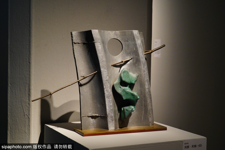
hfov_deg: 33.9
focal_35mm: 59
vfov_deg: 23.0
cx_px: 112
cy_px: 75
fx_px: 369
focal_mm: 59
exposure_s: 1/80
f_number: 5
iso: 1600
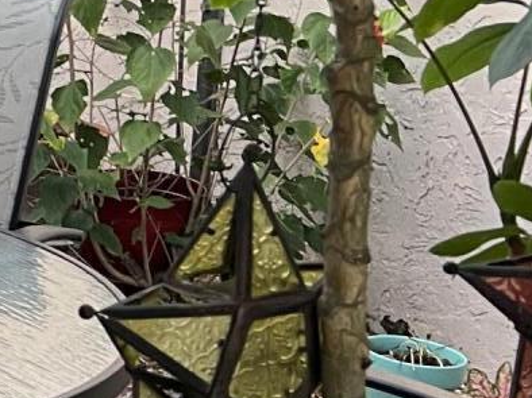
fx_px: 2027
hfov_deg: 12.1
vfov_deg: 11.1
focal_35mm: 132
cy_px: 23
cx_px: -729
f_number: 1.5
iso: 80
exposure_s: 1/60
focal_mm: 5.7
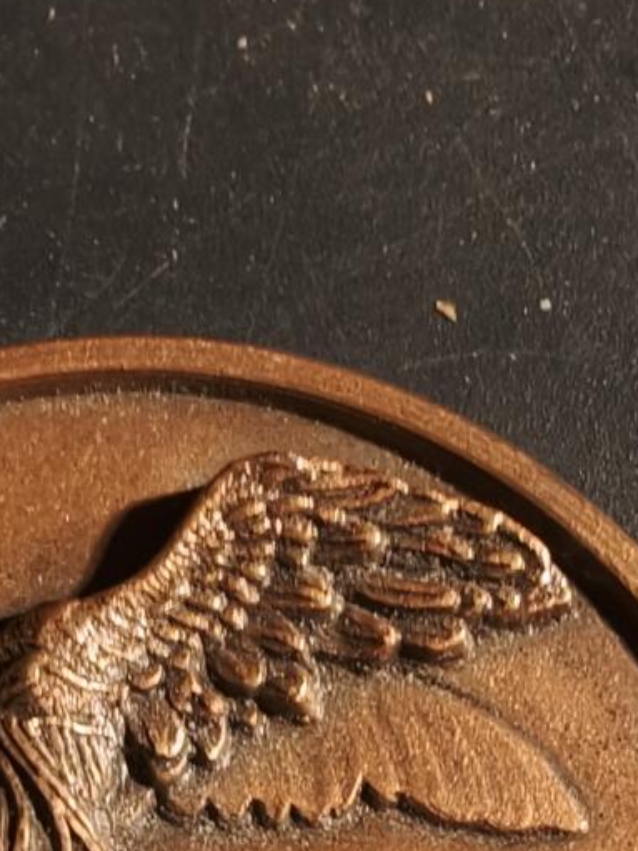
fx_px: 1991
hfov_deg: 18.1
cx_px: 501
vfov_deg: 20.9
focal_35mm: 81
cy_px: 1237
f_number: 2
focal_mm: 2.32
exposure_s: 1/100
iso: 160
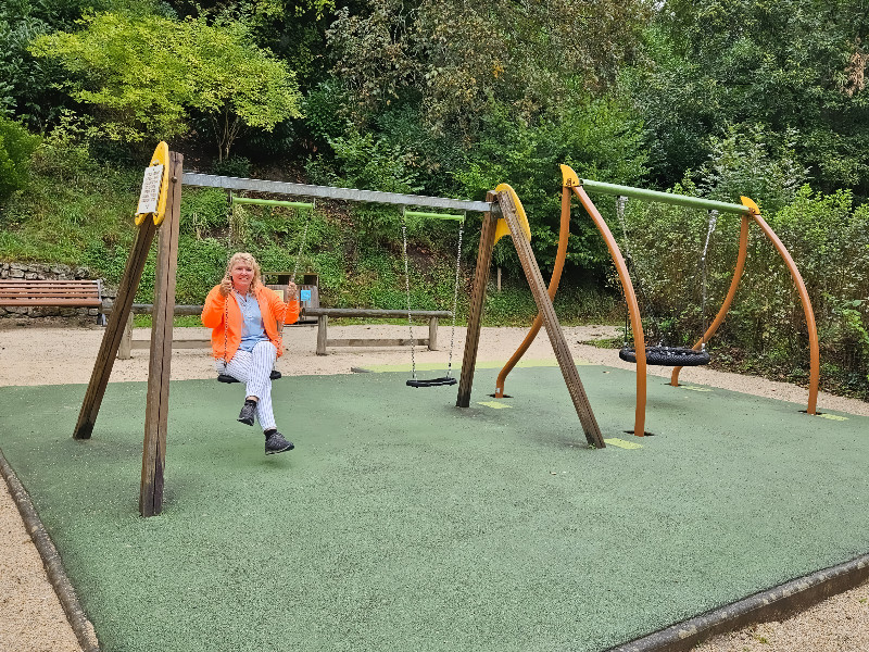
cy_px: 326
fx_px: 577
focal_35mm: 23
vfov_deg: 58.9
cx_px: 434
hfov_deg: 73.9
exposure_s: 1/393
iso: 50
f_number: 1.8
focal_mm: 5.4
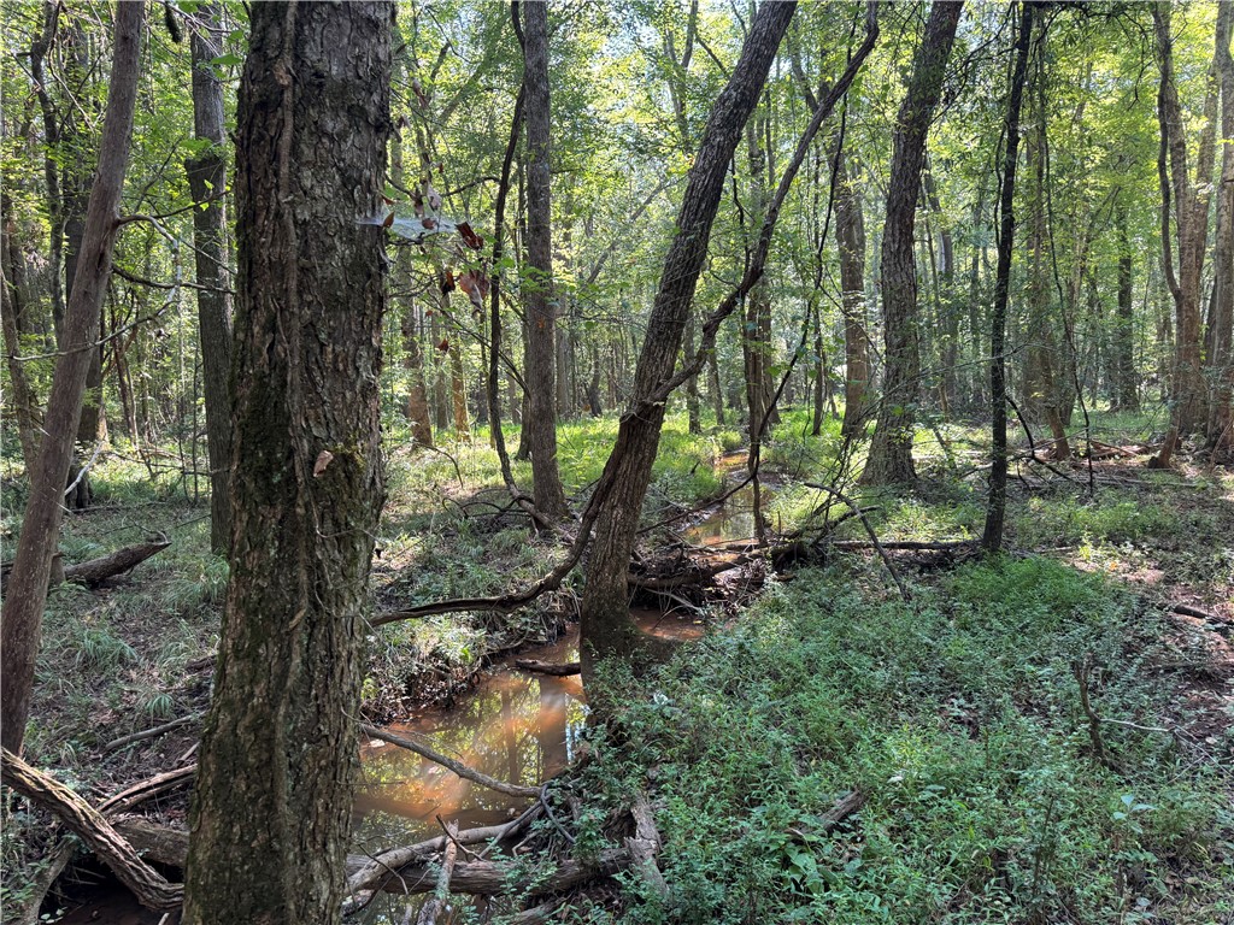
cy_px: 462
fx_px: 856
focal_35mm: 24
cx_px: 617
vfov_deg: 56.8
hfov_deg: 71.6
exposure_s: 1/121
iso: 160
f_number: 1.78
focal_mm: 6.76
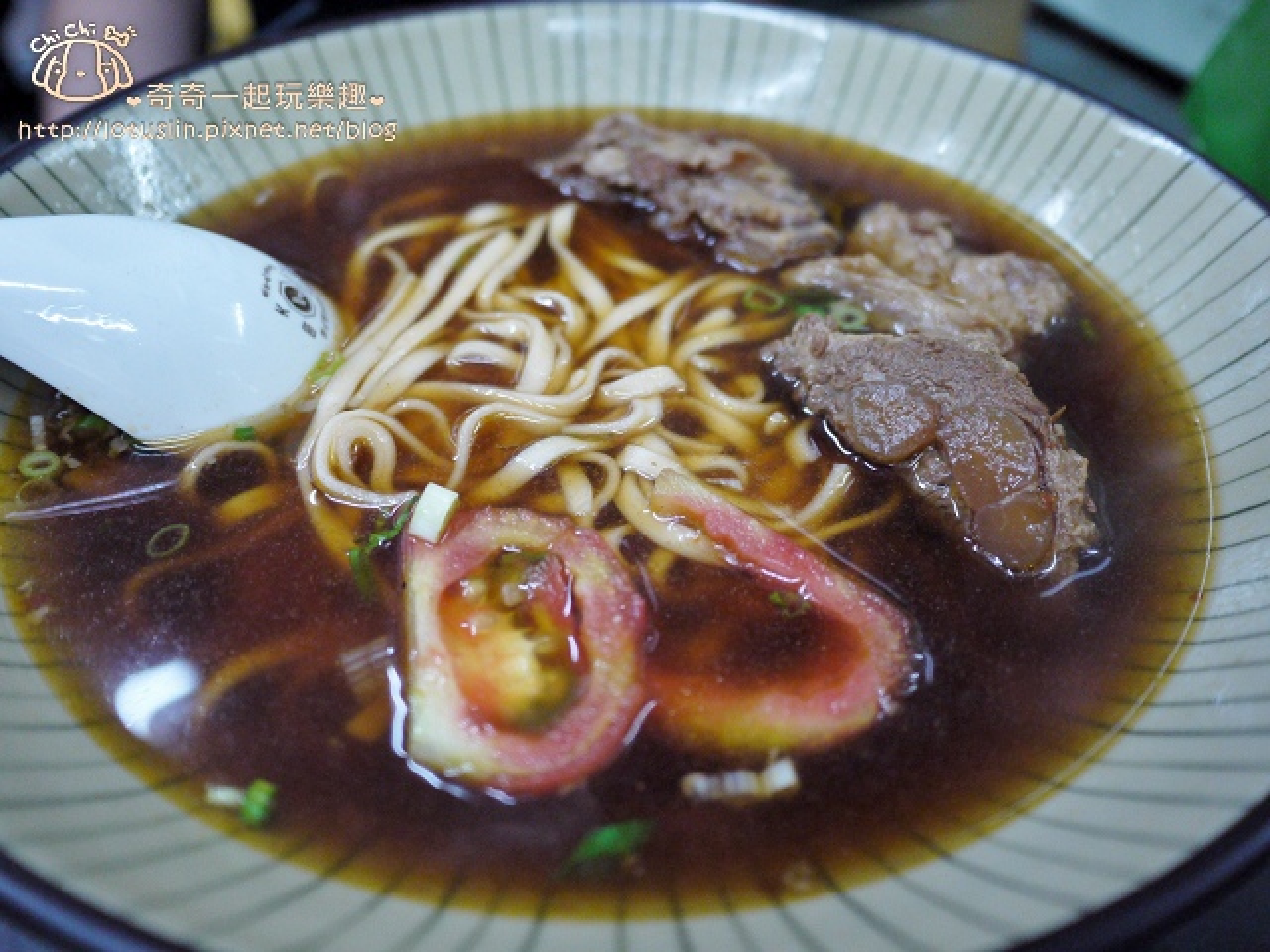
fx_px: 1027
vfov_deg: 49.7
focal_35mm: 28
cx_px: 635
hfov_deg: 63.4
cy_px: 476
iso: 800
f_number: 2.5
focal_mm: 14
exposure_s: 1/125
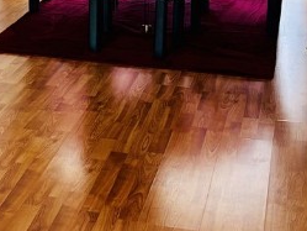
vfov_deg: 13.4
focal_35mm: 107
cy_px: -65
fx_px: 949
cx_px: 4
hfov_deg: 17.9
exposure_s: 1/60
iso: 125
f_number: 1.6
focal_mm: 5.96
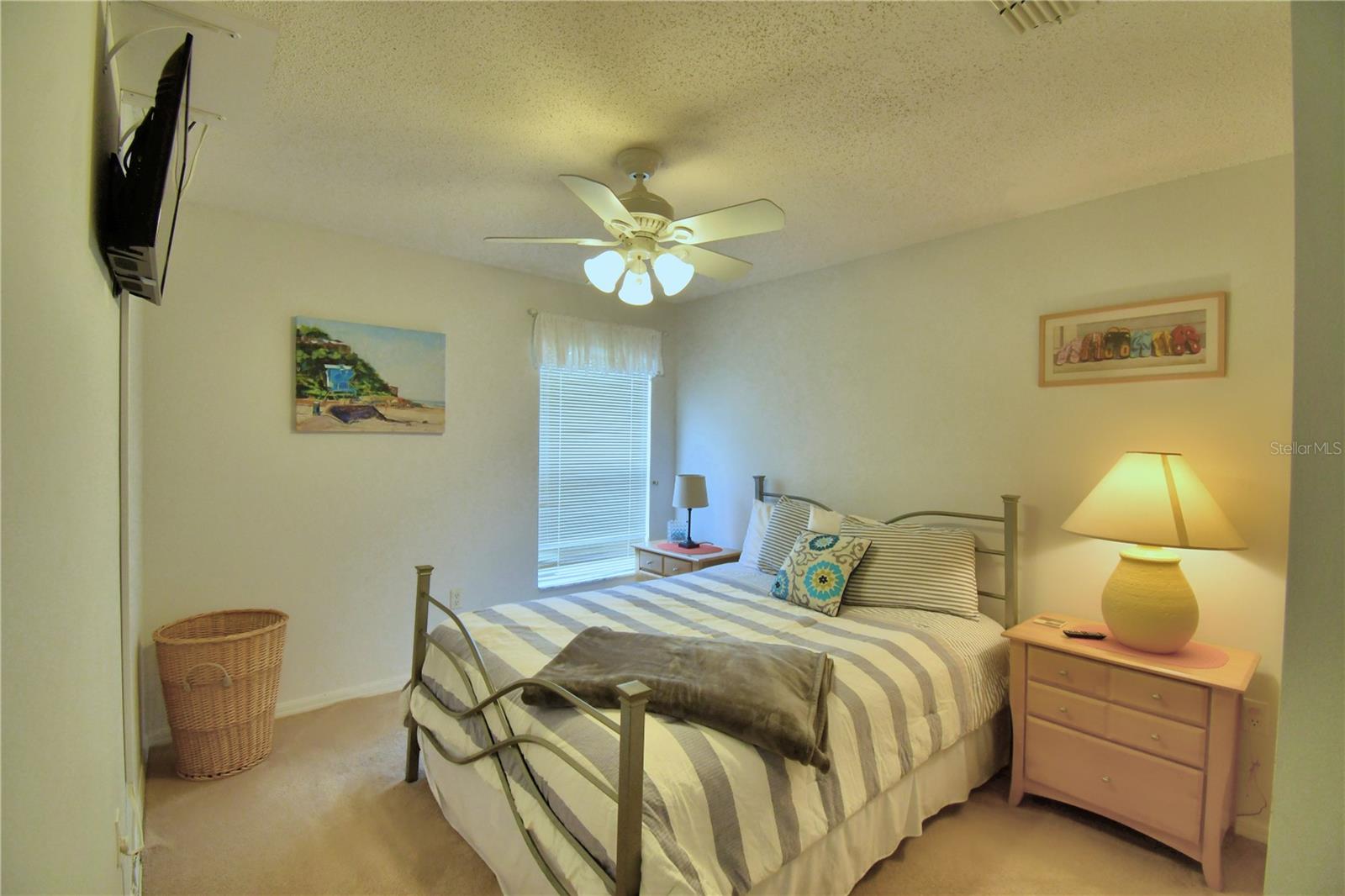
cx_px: 672
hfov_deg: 100.4
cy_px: 448
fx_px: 560
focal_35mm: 15
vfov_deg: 77.3
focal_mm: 10
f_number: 4.5
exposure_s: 1/100
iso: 400
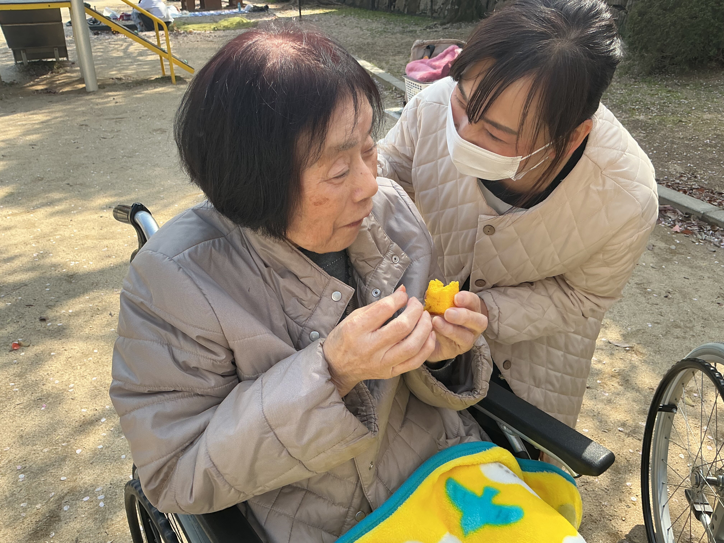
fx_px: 607
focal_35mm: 29
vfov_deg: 48.2
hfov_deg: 61.7
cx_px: 362
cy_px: 272
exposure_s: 1/446
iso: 25
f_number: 1.8
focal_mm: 3
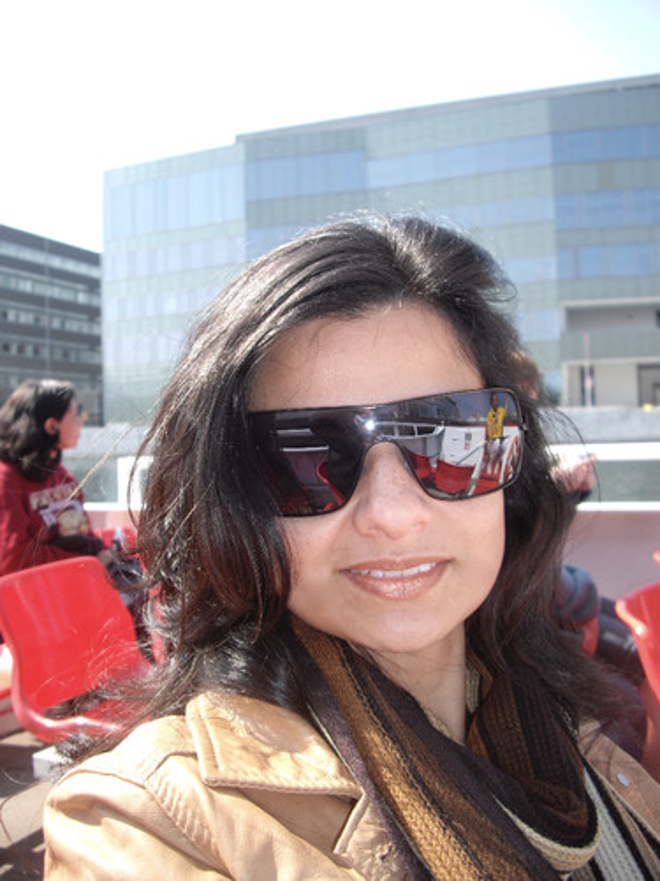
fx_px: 966
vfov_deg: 49.0
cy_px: 440
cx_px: 330
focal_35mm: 38
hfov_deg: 37.7
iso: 64
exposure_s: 1/250
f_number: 2.8
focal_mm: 7.9
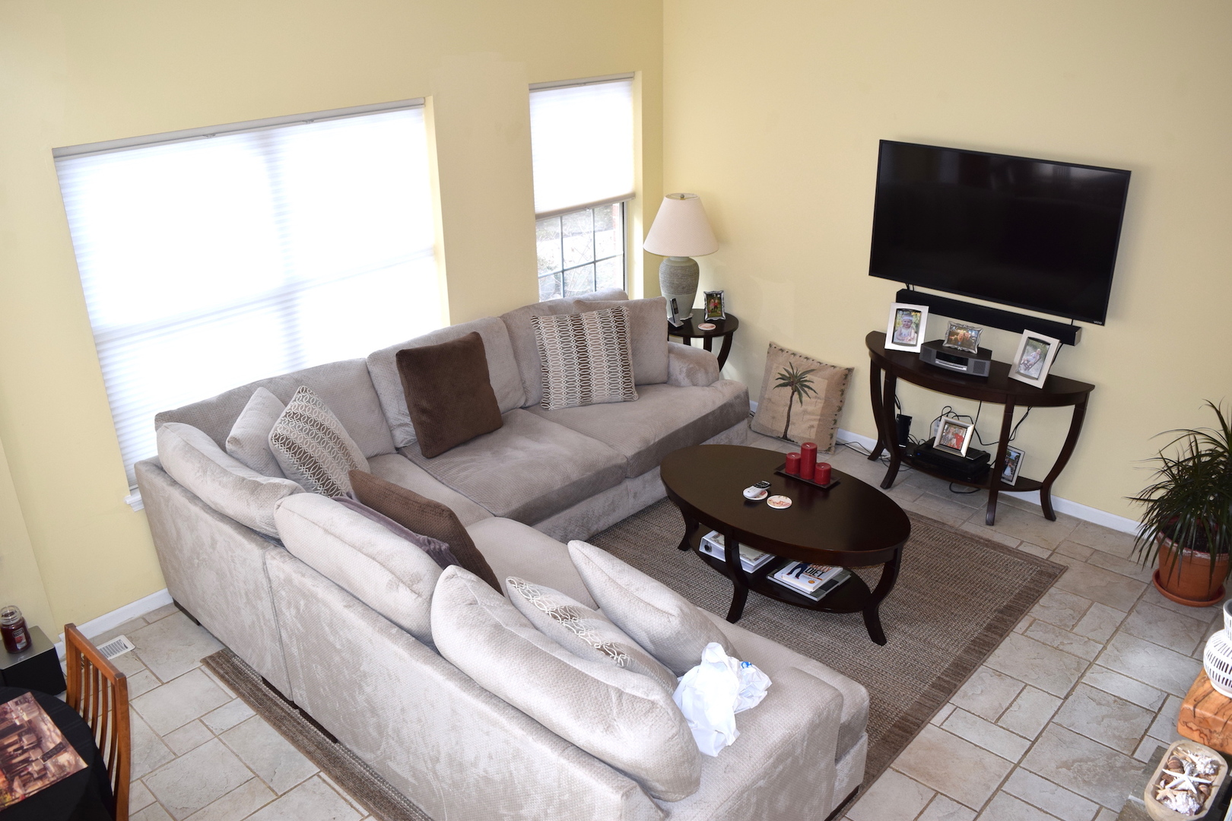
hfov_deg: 61.9
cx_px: 616
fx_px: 1027
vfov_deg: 43.6
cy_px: 410
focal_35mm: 30
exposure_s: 1/125
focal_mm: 20
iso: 560
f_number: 5.6
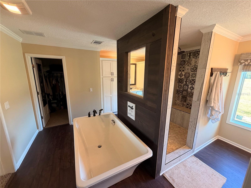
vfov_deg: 85.7
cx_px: 126
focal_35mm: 14
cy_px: 94
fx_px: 102
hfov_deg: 102.1
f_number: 2.2
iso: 250
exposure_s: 1/60
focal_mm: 2.22
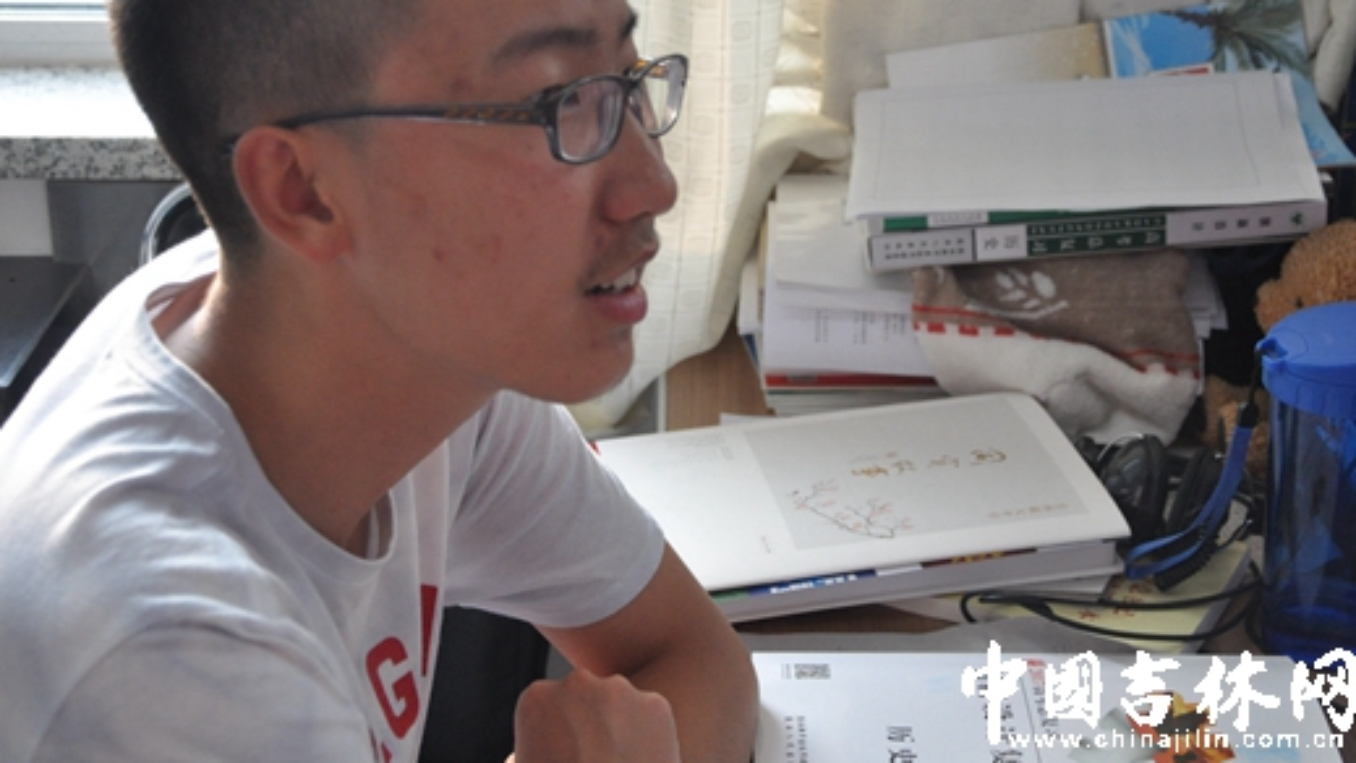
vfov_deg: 17.4
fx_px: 2481
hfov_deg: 30.5
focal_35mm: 69
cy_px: 252
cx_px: 609
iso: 1000
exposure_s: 1/250
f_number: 4.5
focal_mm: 38
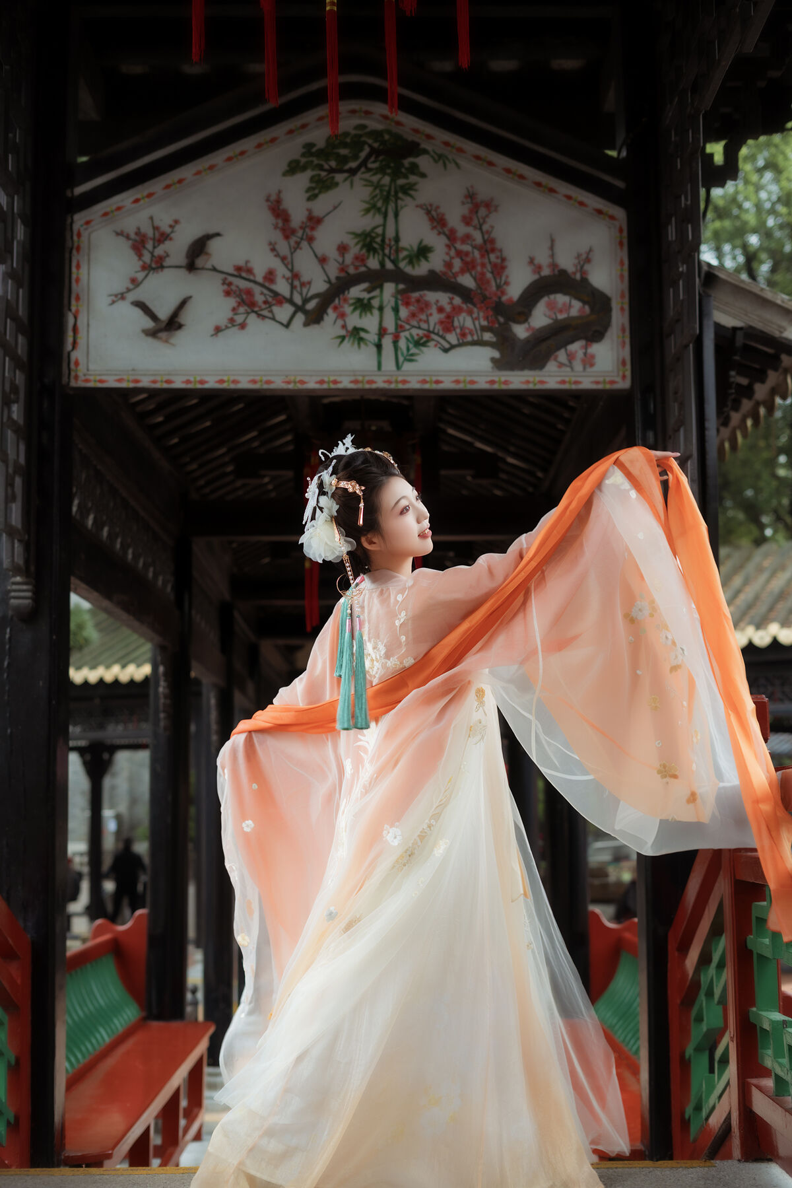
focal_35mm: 50
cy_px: 594
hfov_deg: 27.0
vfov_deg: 39.6
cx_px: 396
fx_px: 1649
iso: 500
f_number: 2.8
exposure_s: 1/125
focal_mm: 50
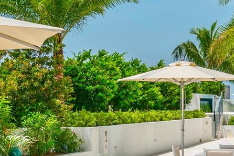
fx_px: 722
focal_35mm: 111
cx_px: 92
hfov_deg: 18.4
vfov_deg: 12.3
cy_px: 111
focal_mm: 34
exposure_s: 1/800
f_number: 8
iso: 160
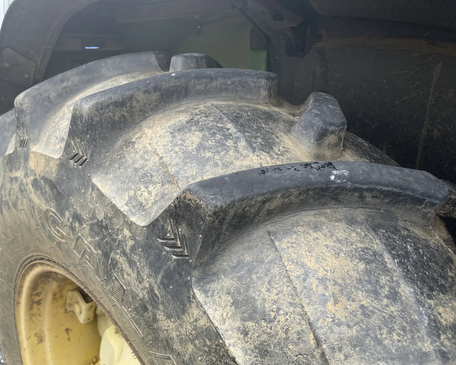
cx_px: 210
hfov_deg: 62.1
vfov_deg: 51.5
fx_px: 378
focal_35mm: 28
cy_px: 184
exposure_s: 1/175
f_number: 1.6
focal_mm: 4.2
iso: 32
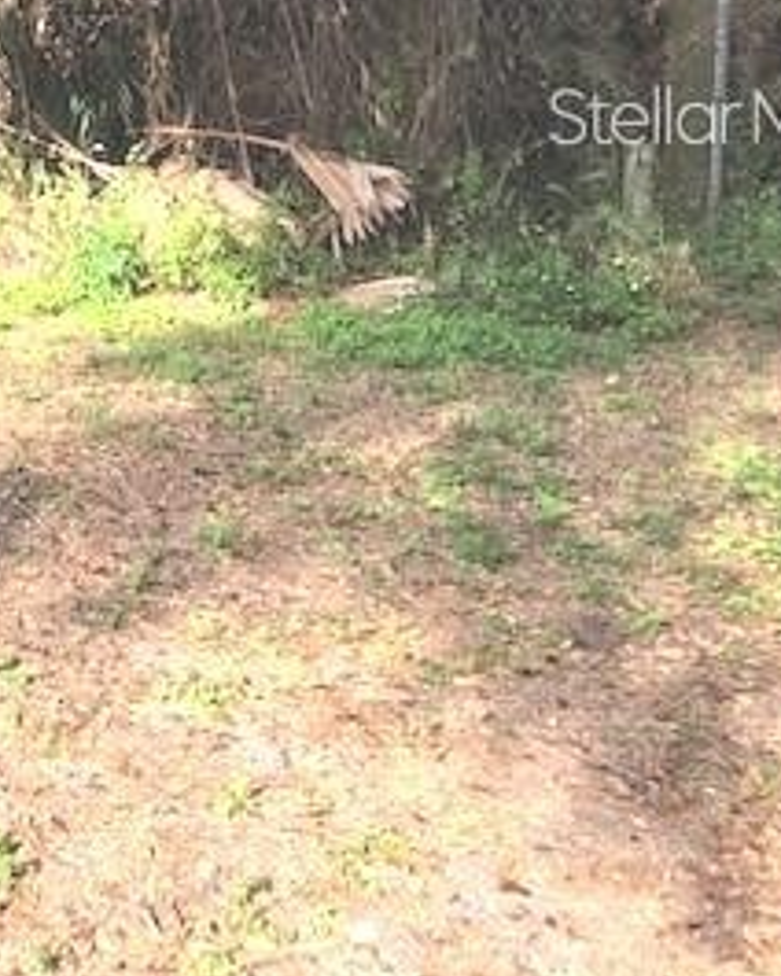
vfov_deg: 27.8
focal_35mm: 66
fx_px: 1907
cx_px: -284
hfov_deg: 20.7
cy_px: 114
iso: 20
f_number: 1.8
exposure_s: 1/338
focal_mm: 3.99
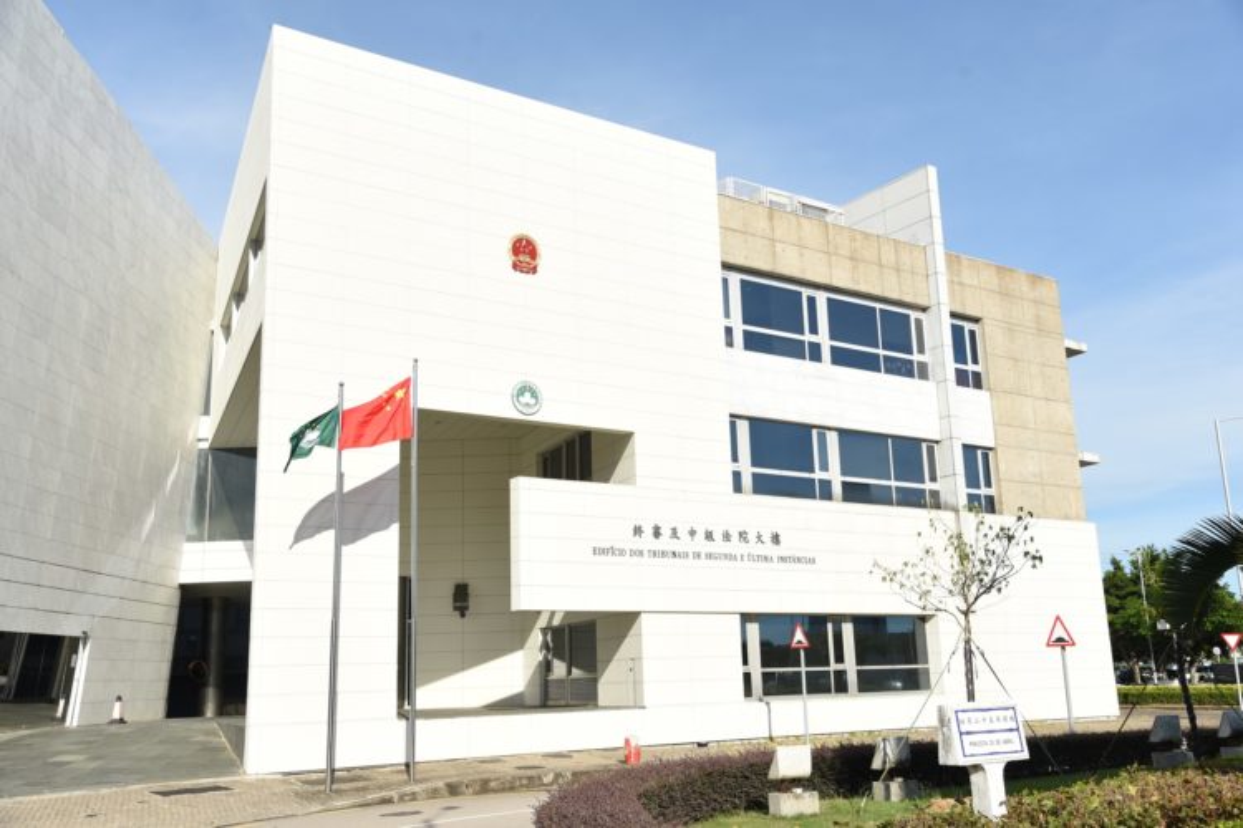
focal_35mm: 34
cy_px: 414
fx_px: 1174
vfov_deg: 38.9
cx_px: 622
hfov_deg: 55.8
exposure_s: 1/640
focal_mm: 34
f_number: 5.6
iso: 200
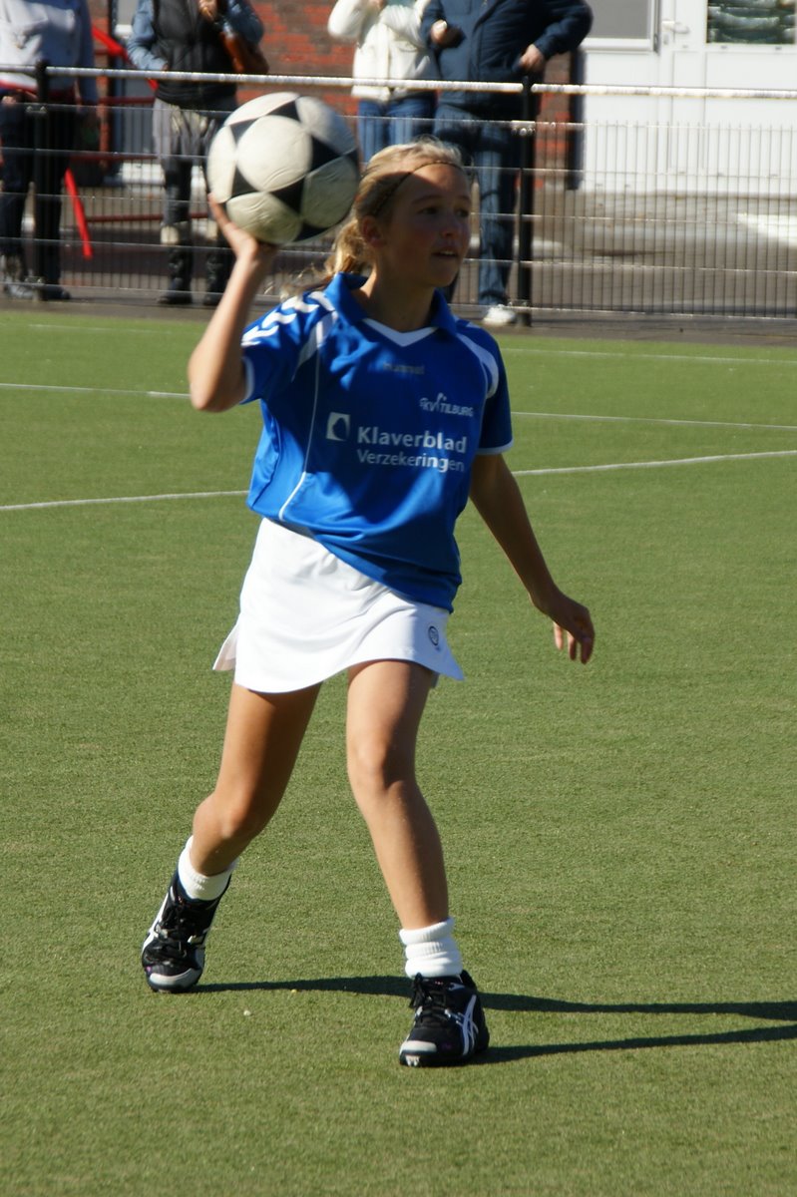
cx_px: 398
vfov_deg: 11.4
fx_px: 5982
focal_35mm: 180
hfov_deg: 7.6
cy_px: 598
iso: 100
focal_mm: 120
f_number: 7.1
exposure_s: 1/320
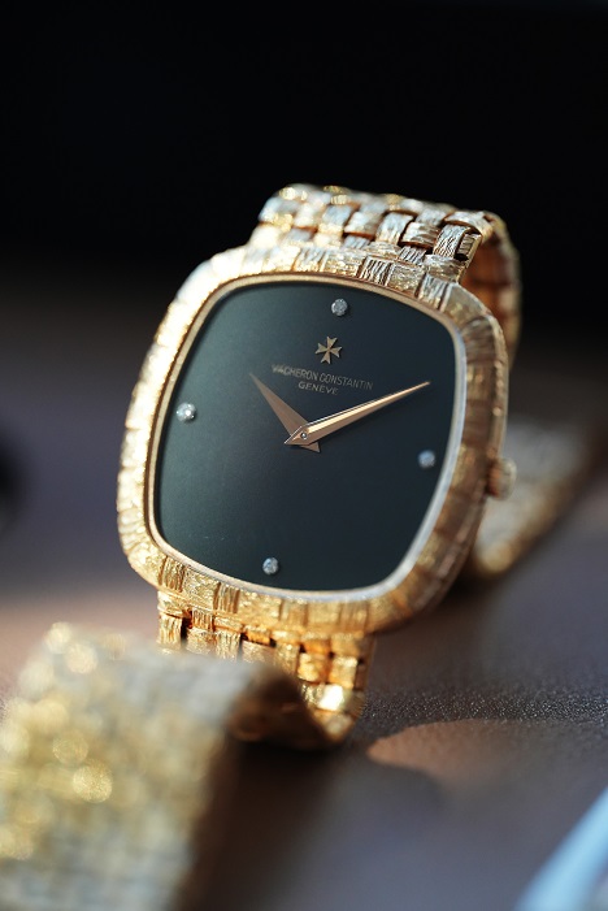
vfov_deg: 19.4
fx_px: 2657
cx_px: 304
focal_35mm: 105
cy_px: 456
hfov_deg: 13.1
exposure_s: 1/320
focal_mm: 105
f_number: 2.8
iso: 4000
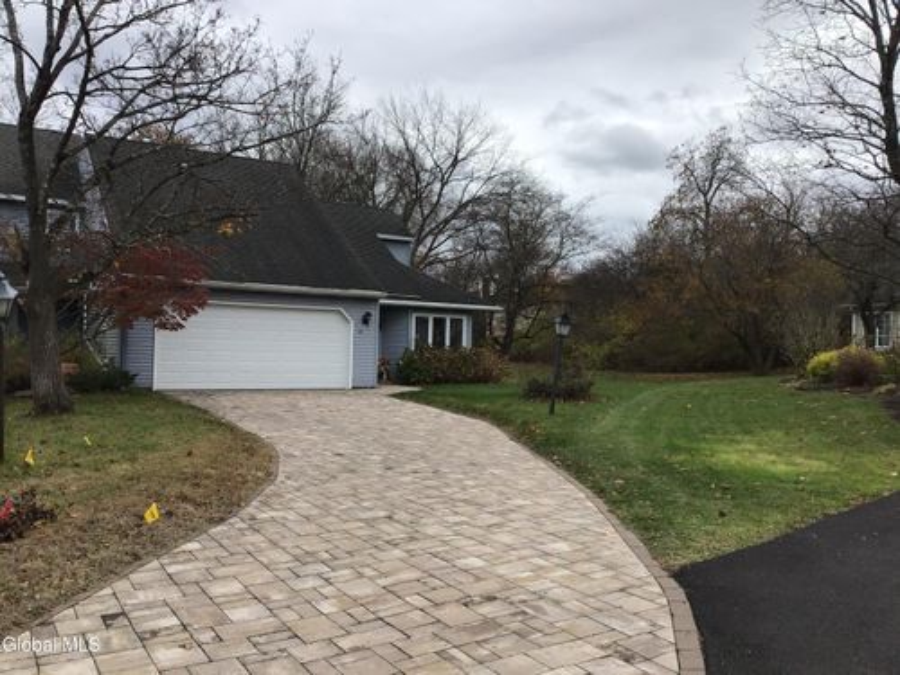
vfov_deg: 45.4
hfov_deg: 58.4
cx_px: 450
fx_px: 806
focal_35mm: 31
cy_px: 338
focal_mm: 3.3
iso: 25
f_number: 2.4
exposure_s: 1/622
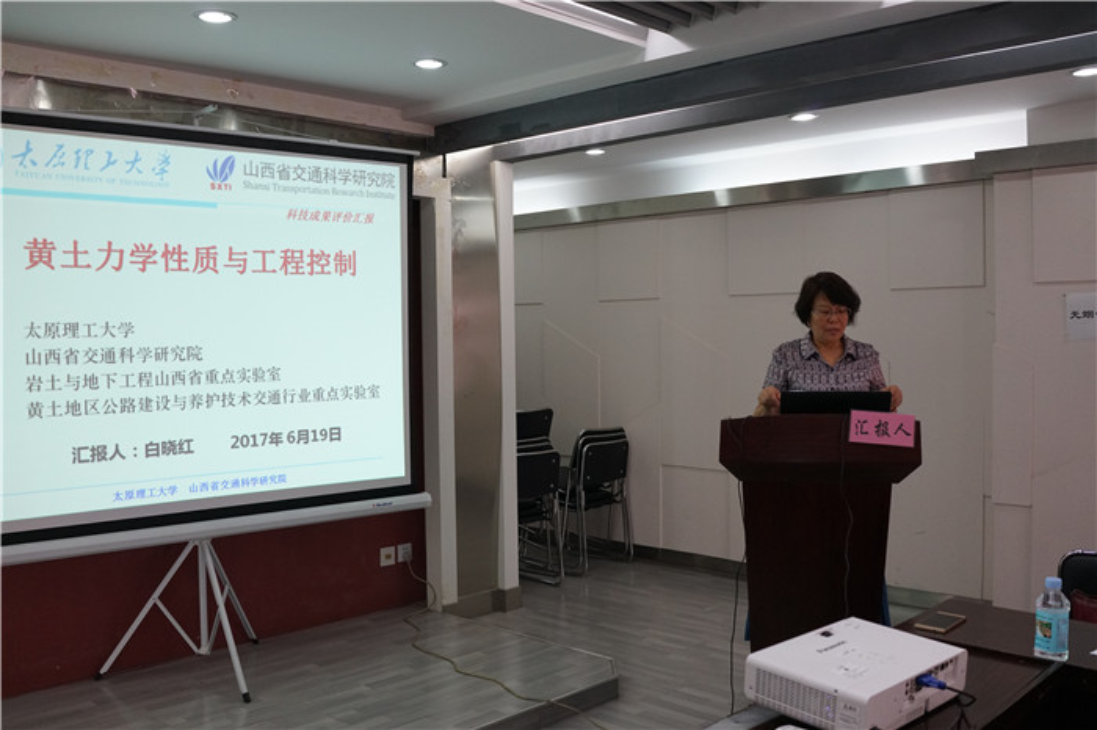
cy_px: 365
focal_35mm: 35
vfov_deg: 37.8
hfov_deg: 54.5
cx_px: 548
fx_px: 1066
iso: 2500
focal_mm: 35
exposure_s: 1/160
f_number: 5.6
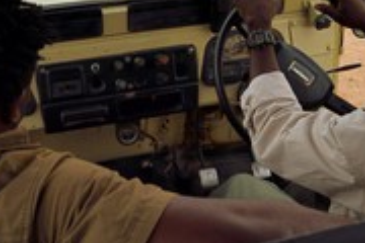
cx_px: 139
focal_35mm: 56
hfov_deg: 35.5
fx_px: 568
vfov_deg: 23.0
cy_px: -10
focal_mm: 24
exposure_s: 1/320
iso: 800
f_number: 9
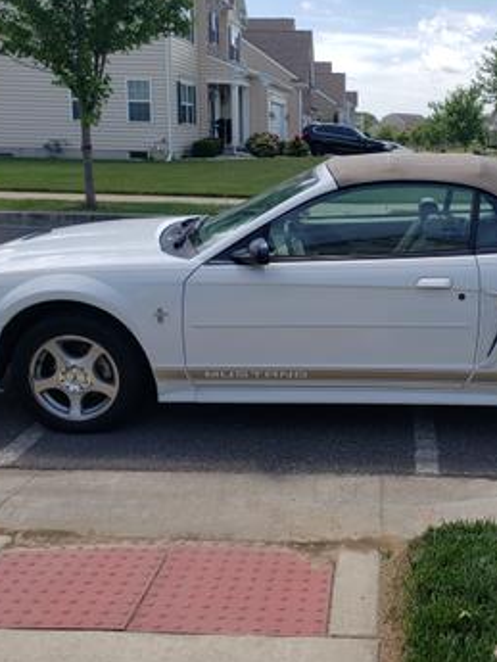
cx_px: 365
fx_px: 727
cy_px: 311
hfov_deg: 37.0
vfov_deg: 48.9
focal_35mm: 38
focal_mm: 4.3
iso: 50
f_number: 2.4
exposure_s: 1/1232
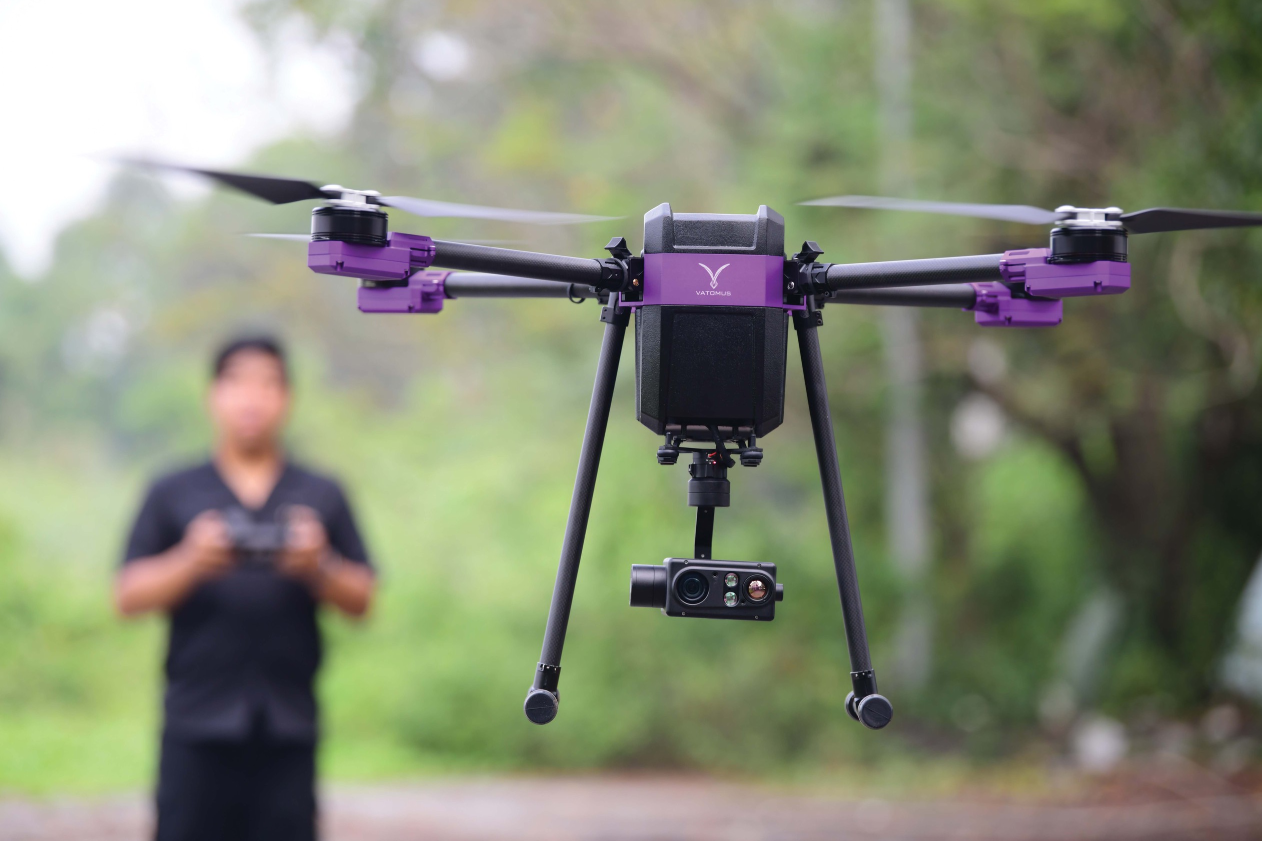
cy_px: 425
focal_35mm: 137
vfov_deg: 10.0
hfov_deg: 15.0
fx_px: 4802
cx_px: 632
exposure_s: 1/800
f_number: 3.2
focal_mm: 135
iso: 400
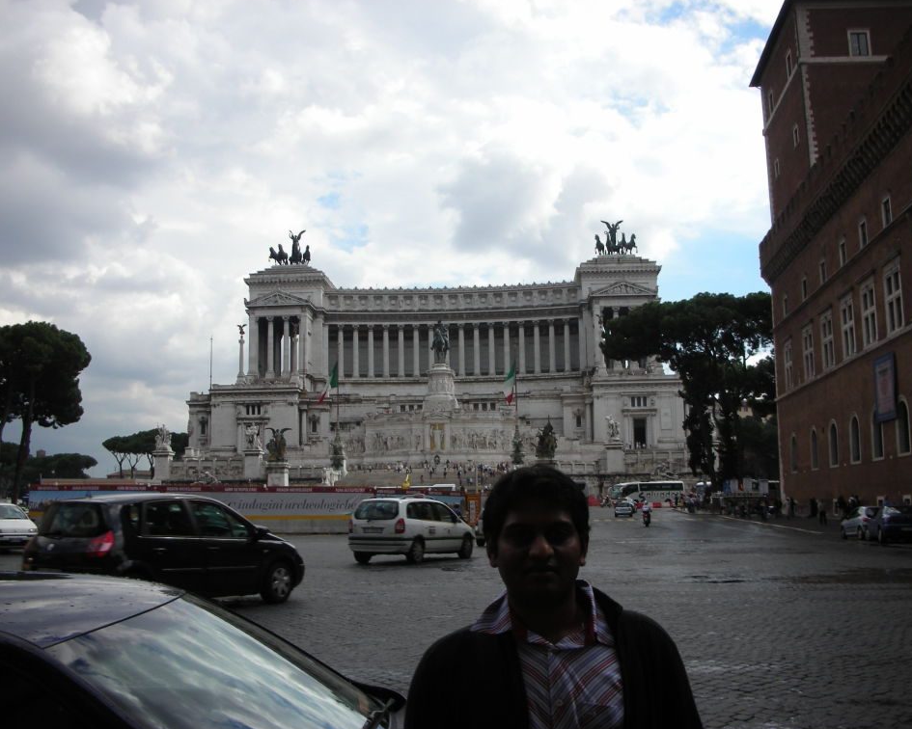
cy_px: 367
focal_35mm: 37
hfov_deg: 49.1
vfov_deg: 40.1
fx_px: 999
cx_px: 446
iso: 50
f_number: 8.5
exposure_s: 1/101
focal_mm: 5.8
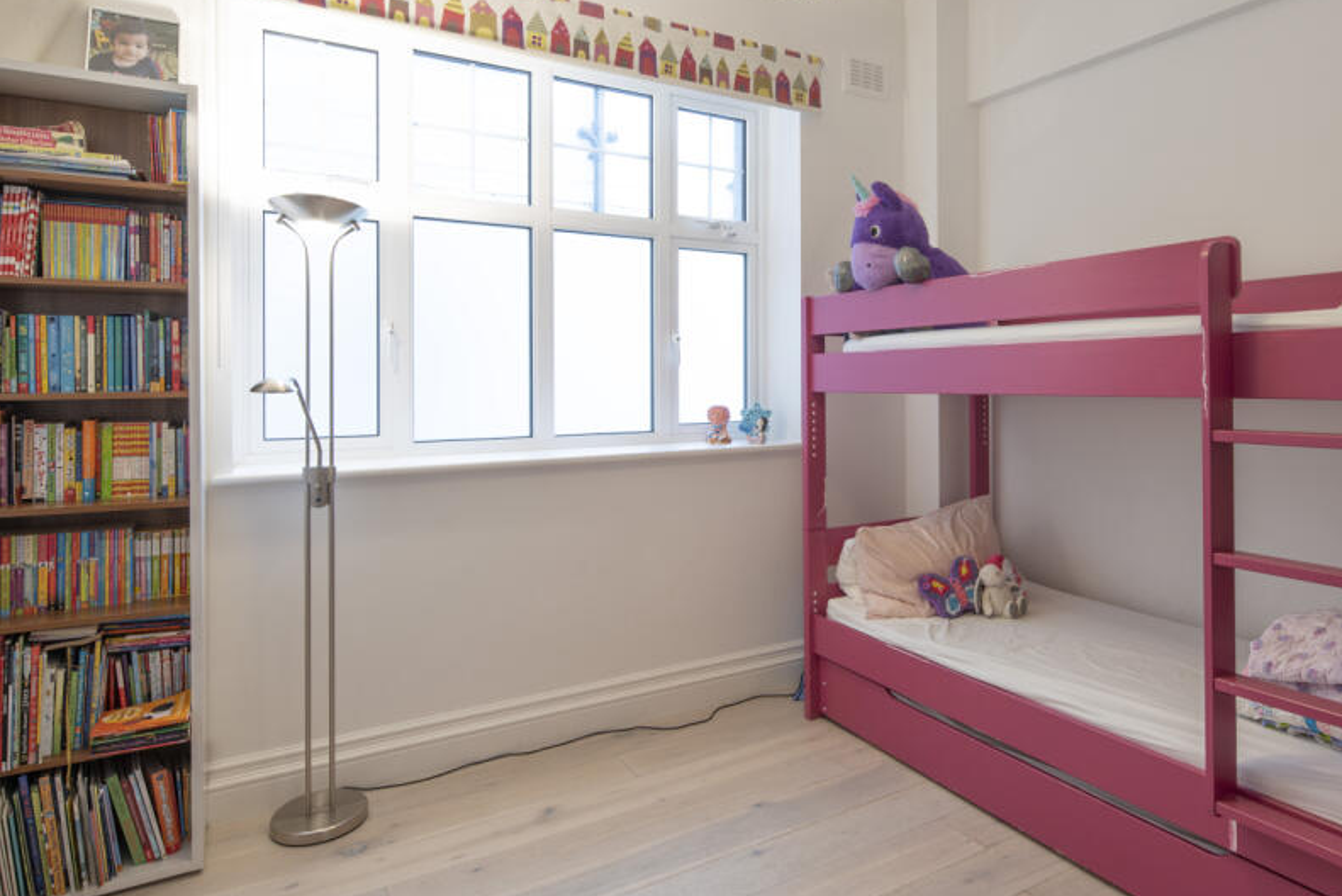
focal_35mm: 22
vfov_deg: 57.2
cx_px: 787
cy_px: 406
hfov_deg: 77.9
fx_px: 820
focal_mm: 17
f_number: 9
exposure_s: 1/5
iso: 100
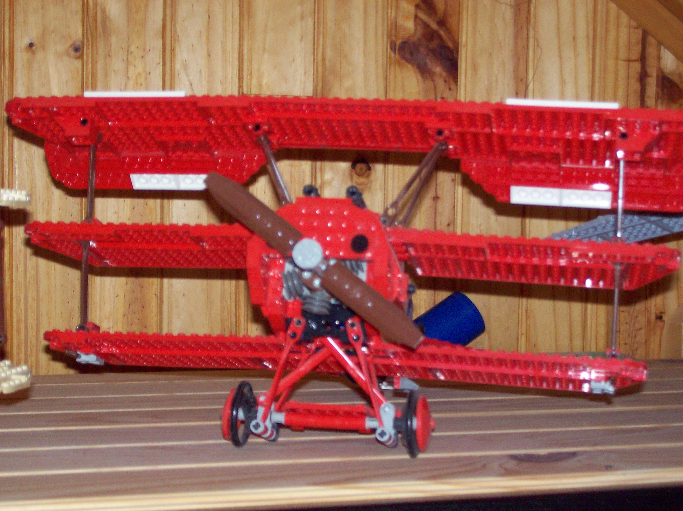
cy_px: 256
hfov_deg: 27.8
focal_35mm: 70
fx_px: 1381
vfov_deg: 21.0
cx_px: 342
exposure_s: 1/95.5
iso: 140
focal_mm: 11.6
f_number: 3.8
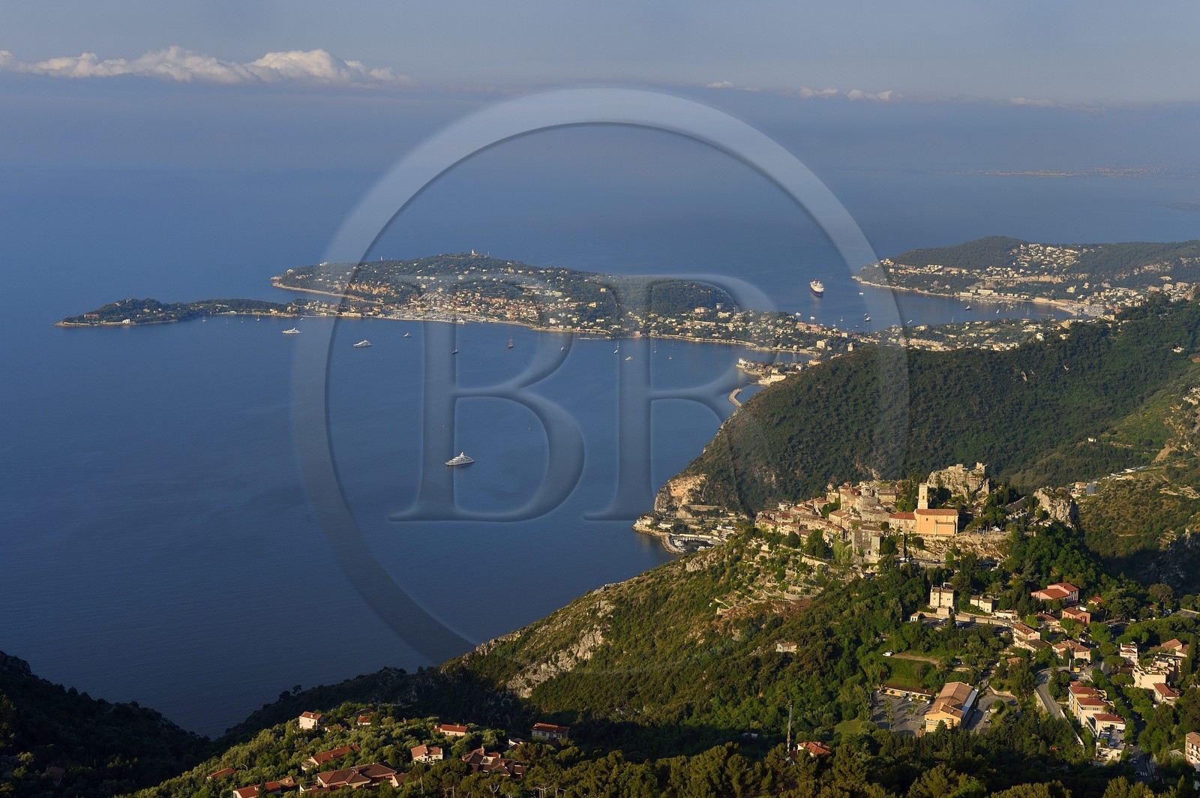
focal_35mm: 50
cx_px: 600
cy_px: 399
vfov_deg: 26.9
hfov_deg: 39.6
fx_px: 1665
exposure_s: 1/250
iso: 200
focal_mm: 50
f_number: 13
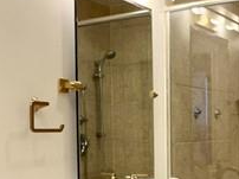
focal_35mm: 71
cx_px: 110
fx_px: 490
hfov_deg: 27.4
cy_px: 153
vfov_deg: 20.4
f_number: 2.2
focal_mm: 2.22
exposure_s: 1/120
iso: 80
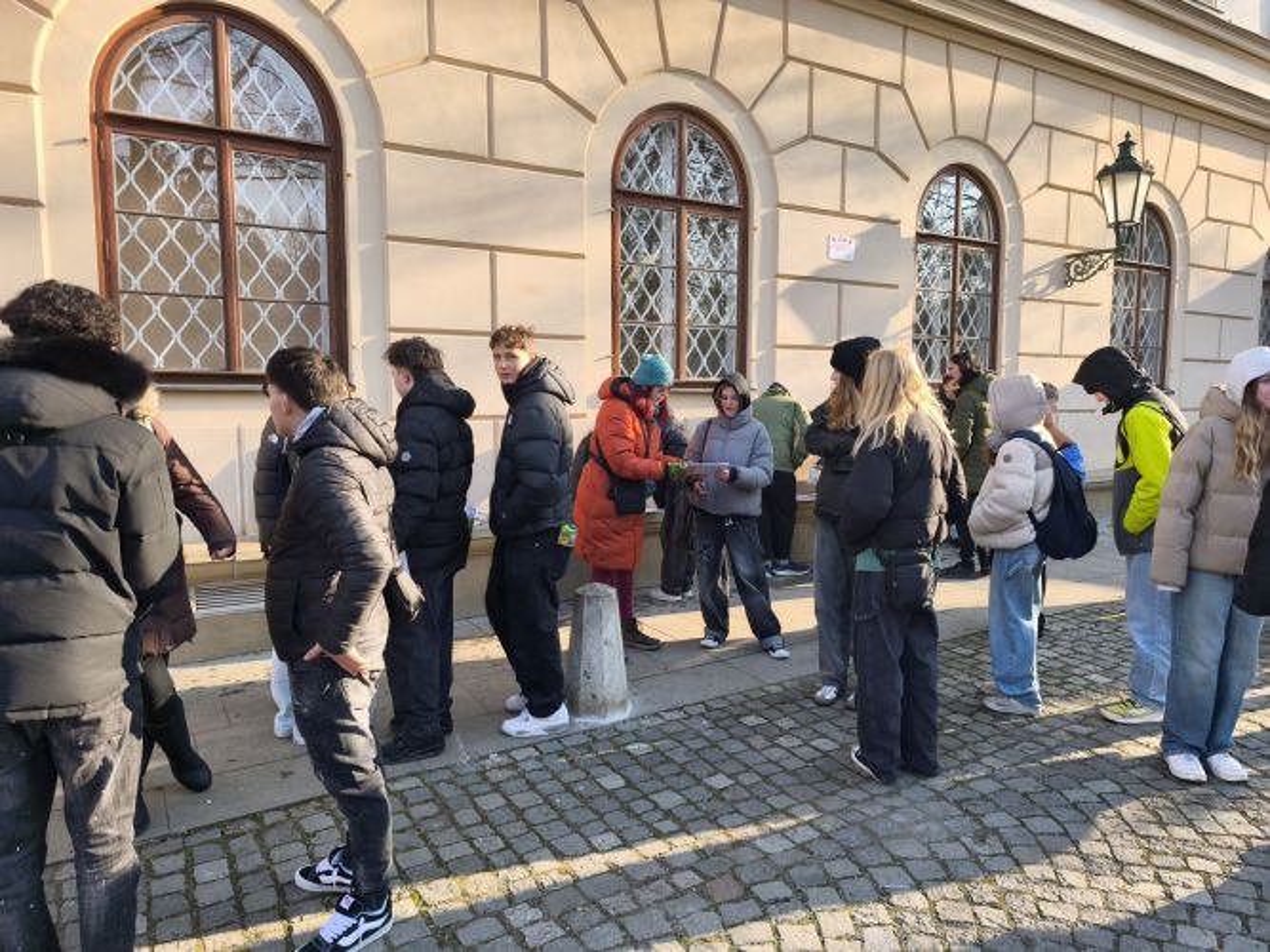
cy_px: 476
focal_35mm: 23
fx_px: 844
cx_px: 635
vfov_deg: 58.9
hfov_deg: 73.9
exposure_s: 1/851
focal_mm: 6.57
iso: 50
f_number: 1.6
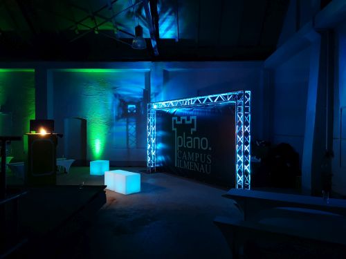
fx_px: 270
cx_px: 173
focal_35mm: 27
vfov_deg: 51.4
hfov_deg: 65.3
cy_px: 130
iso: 500
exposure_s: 1/50
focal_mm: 3.95
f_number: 1.8
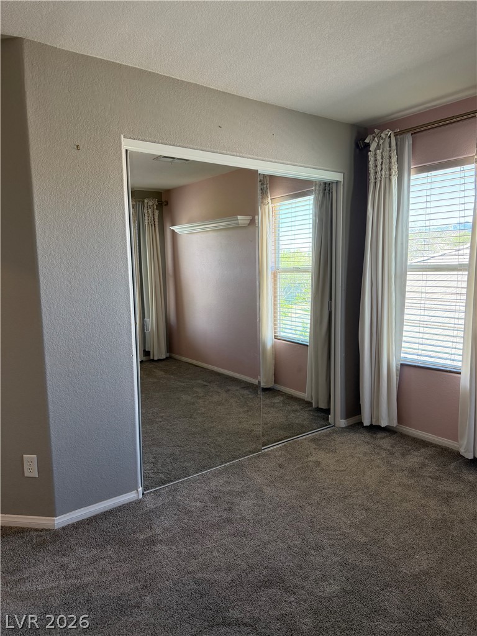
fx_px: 441
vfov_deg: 71.6
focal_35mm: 24
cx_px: 238
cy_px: 318
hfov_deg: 56.8
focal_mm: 6.76
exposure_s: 1/132
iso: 200
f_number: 1.78
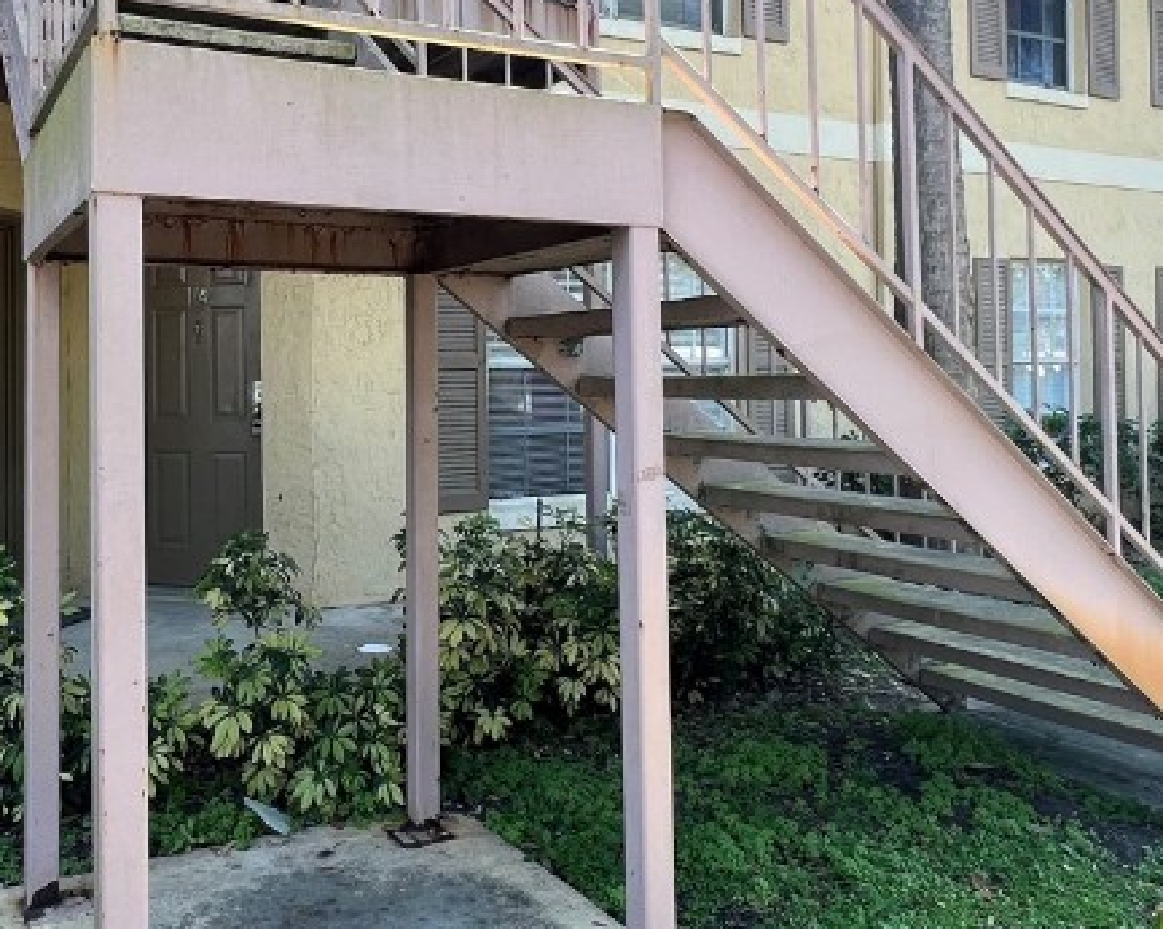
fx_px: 1032
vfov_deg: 48.1
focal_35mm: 30
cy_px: 360
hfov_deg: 58.2
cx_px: 451
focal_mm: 1.57
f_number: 1.8
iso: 32
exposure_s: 1/176
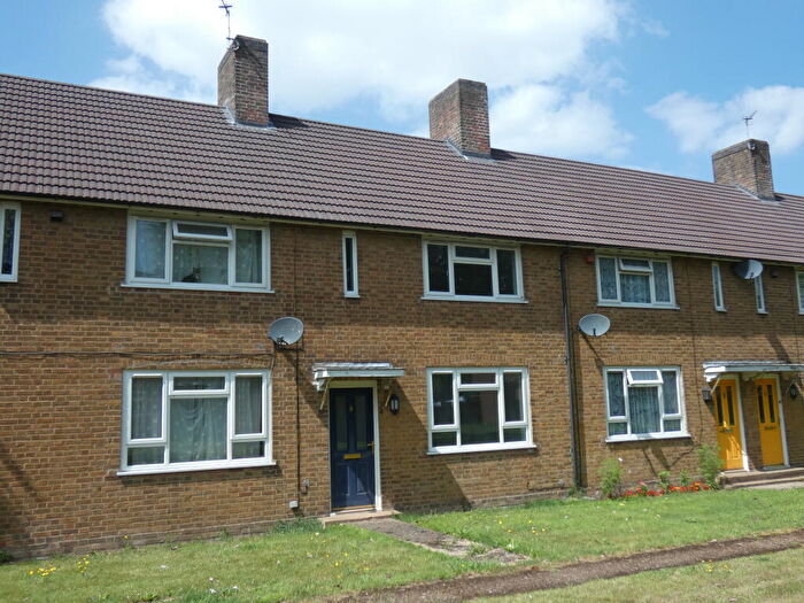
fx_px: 743
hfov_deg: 56.8
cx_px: 402
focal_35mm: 32
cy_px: 302
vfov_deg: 44.2
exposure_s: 1/800
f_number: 3.4
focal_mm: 5.8
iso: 80
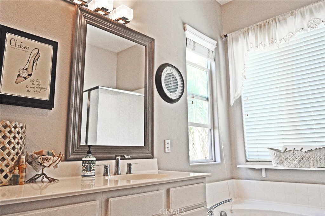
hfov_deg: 67.4
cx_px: 162
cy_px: 108
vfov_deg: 47.8
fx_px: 243
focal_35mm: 27
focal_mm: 18
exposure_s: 1/100
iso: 400
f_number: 5
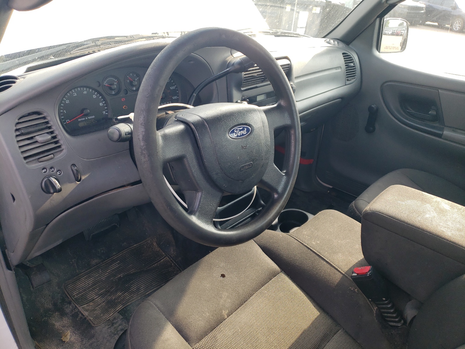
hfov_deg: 67.3
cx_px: 232
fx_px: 349
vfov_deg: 53.1
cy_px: 174
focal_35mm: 26
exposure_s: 1/238
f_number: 1.5
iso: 50
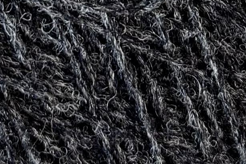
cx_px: 205
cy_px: -200
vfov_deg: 13.3
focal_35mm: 83
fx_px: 567
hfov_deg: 24.0
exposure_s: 1/66
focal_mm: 6.76
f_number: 1.78
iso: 200
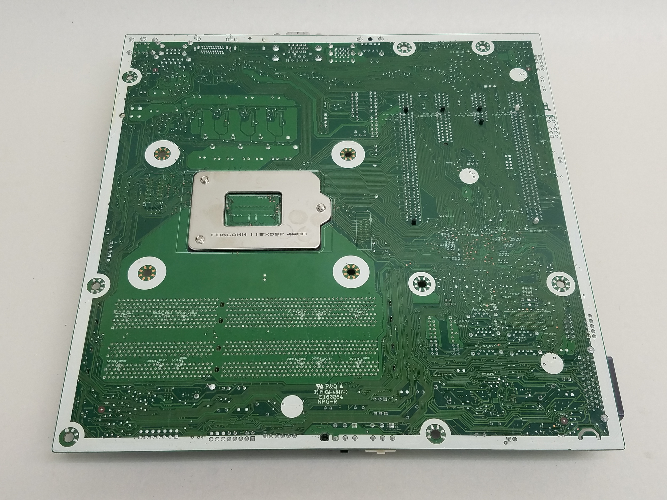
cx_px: 334
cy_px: 250
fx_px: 501
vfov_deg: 53.1
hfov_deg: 67.3
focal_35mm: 26
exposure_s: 1/124
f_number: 1.7
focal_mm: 4.2
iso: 50
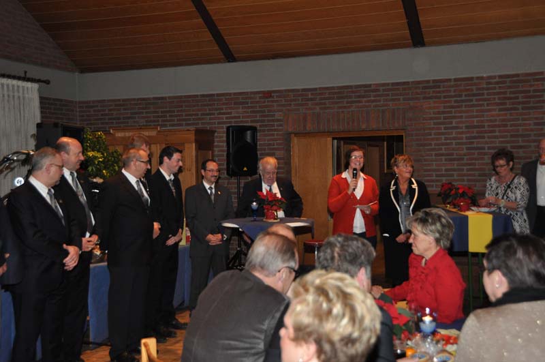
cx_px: 272
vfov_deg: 28.0
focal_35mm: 48
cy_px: 181
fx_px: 726
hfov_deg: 41.2
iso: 800
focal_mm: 32
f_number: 4
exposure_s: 1/60
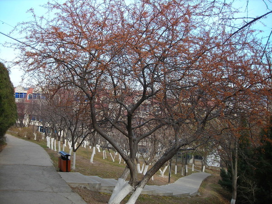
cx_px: 136
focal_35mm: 38
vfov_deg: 37.7
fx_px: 299
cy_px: 102
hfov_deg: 49.0
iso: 50
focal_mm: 6.3
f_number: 3.2
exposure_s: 1/126
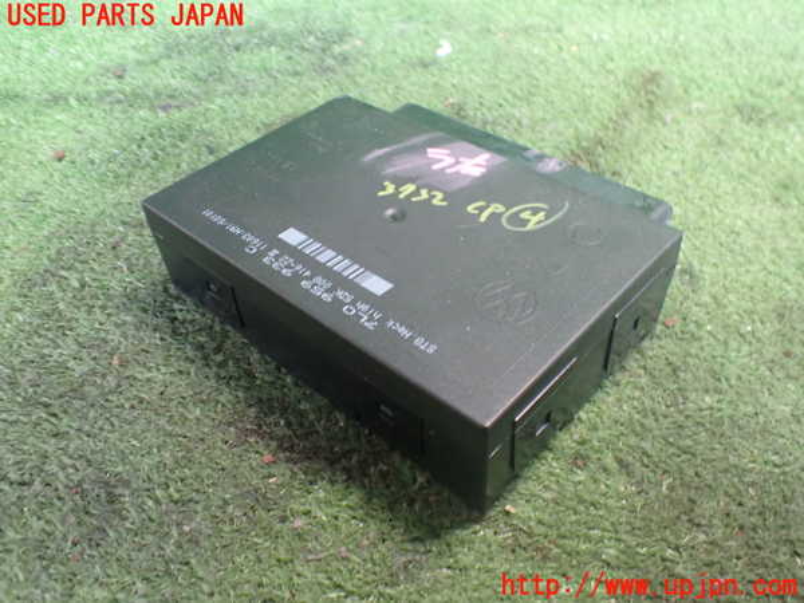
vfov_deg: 46.8
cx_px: 402
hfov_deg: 60.0
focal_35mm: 30
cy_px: 302
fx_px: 697
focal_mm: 5.4
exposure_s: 1/30
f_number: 2.3
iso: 800
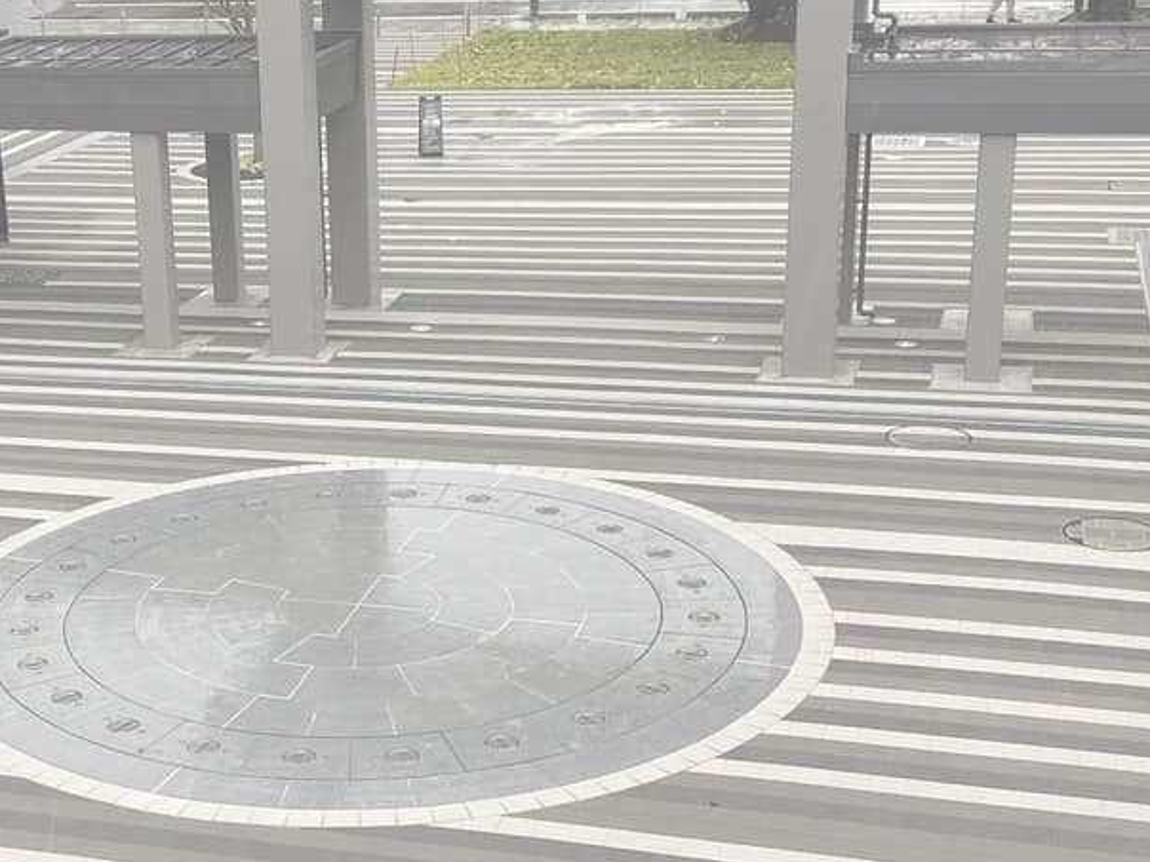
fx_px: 2060
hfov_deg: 30.5
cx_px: 240
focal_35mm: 62
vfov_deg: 23.6
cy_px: 504
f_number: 1.8
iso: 50
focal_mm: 4.25
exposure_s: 1/121
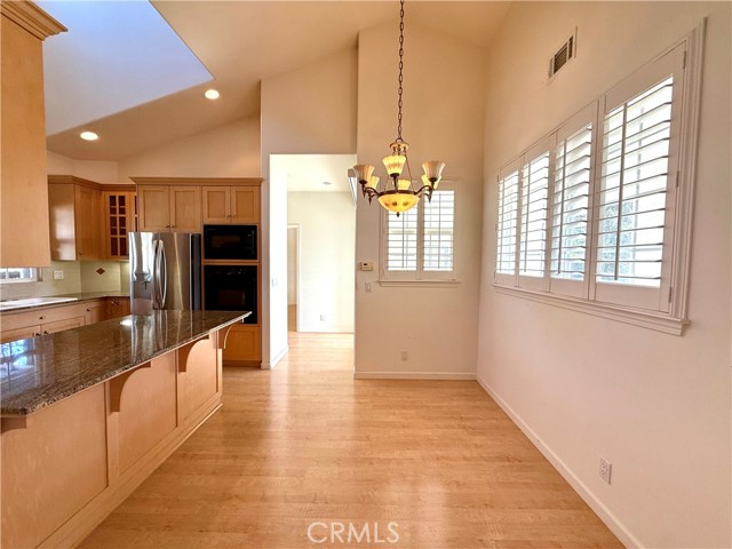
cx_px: 366
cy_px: 274
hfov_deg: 102.1
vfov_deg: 85.7
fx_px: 296
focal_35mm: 14
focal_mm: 2.22
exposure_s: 1/120
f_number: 2.2
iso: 64
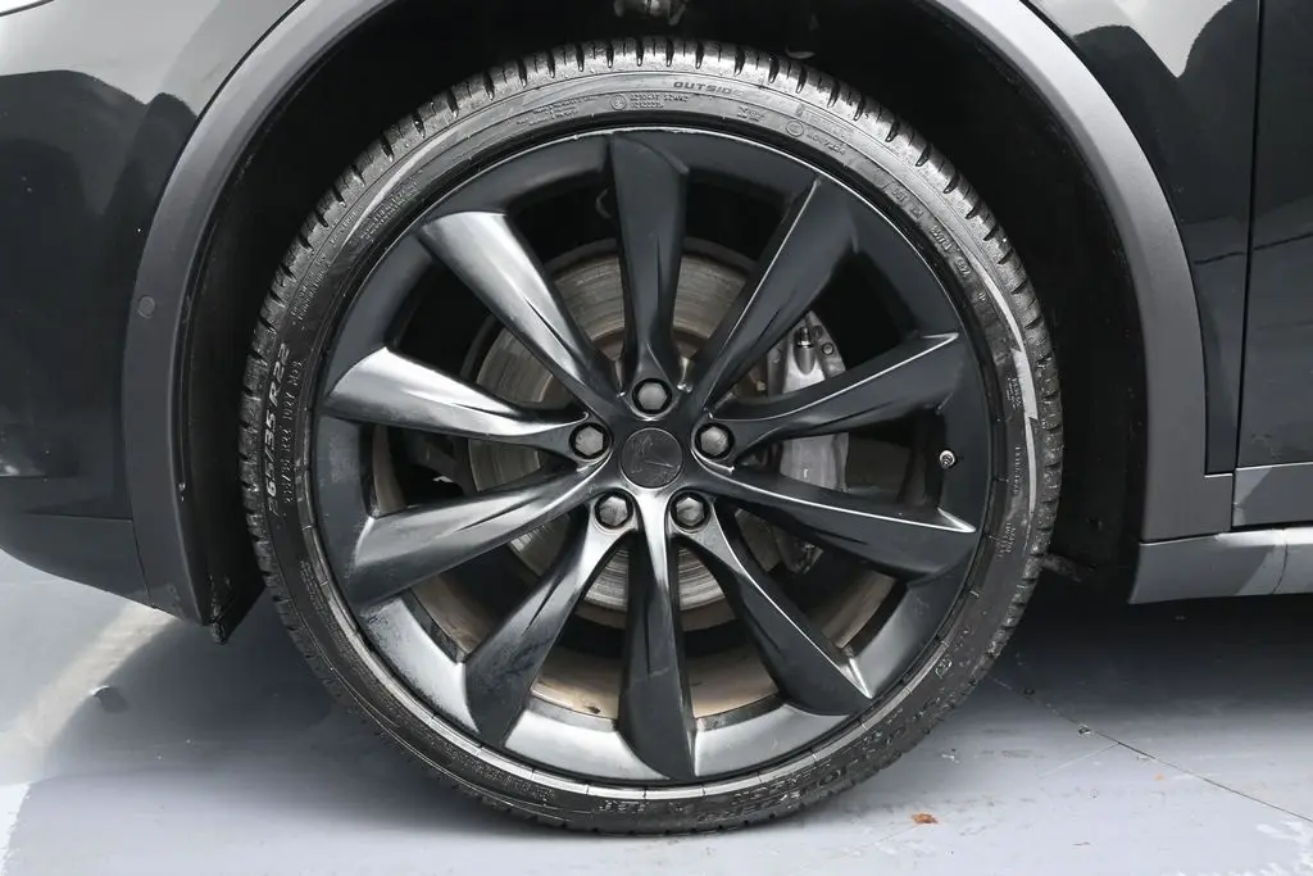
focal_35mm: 38
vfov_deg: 35.5
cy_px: 438
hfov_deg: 51.3
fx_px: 1368
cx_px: 656
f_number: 4.2
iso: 2200
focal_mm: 25
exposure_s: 1/125
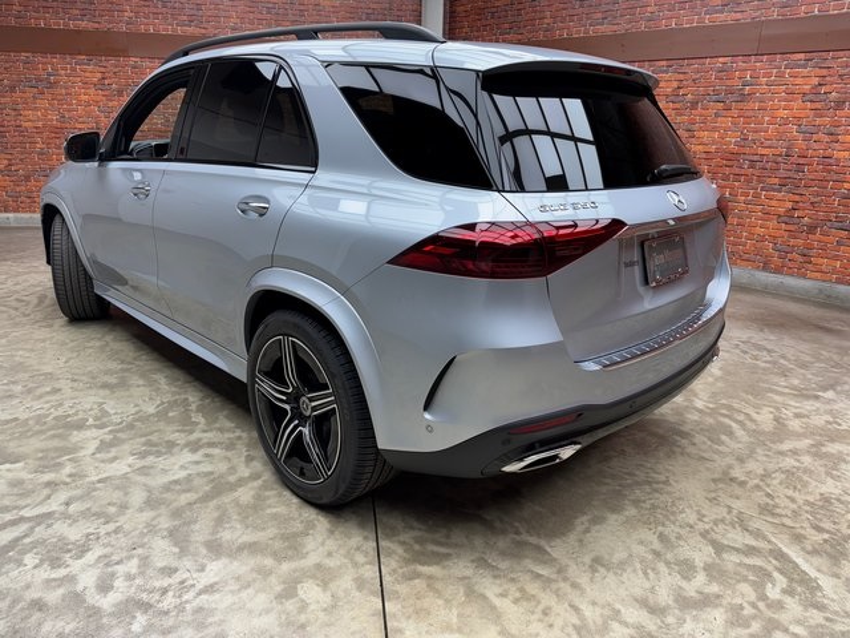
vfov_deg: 56.8
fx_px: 589
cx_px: 425
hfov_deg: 71.6
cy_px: 319
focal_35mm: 24
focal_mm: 6.76
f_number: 1.78
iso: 64
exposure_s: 1/133
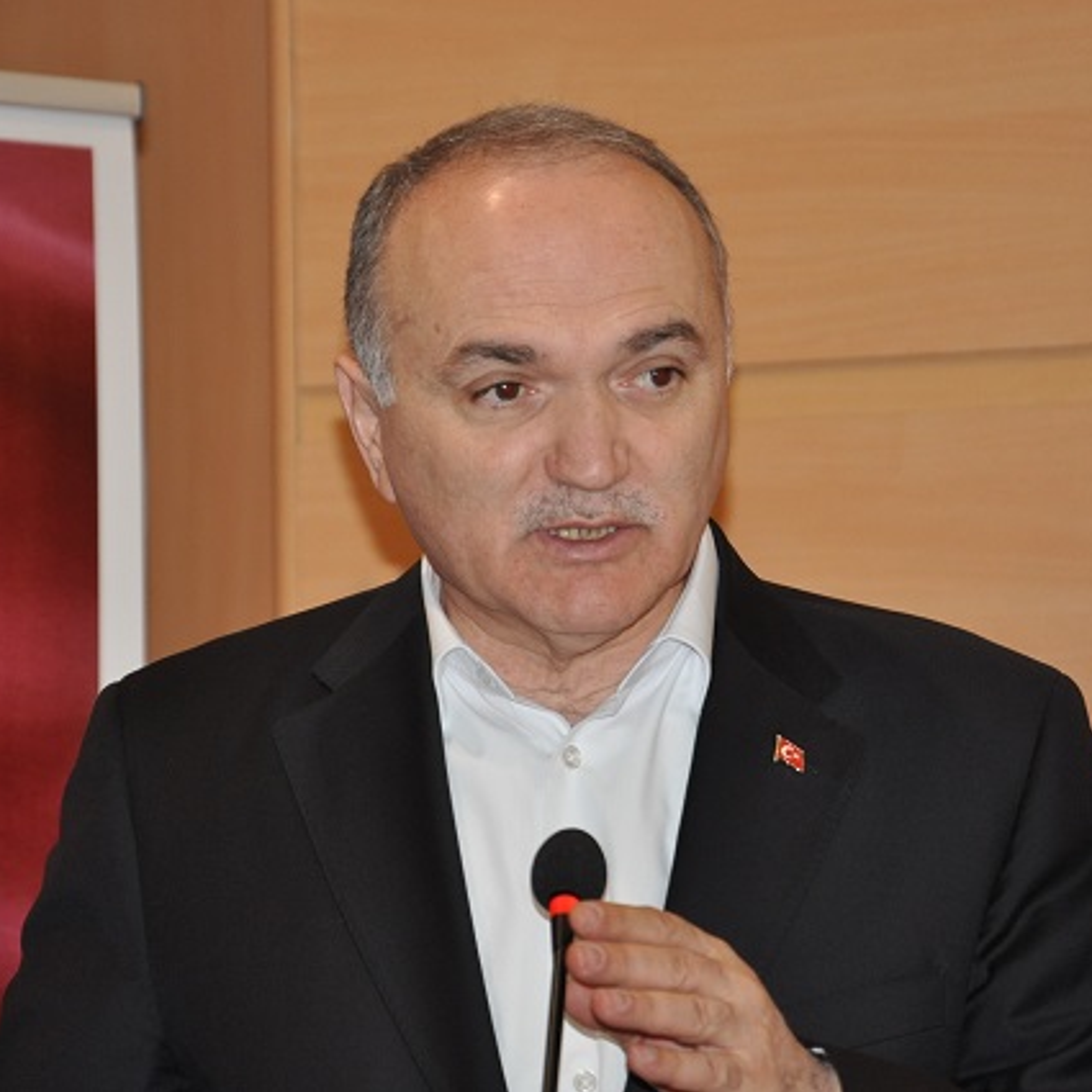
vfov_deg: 8.6
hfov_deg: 8.6
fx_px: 7232
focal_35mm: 203
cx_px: 581
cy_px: 547
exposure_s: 1/60
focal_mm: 105
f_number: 5.6
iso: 800
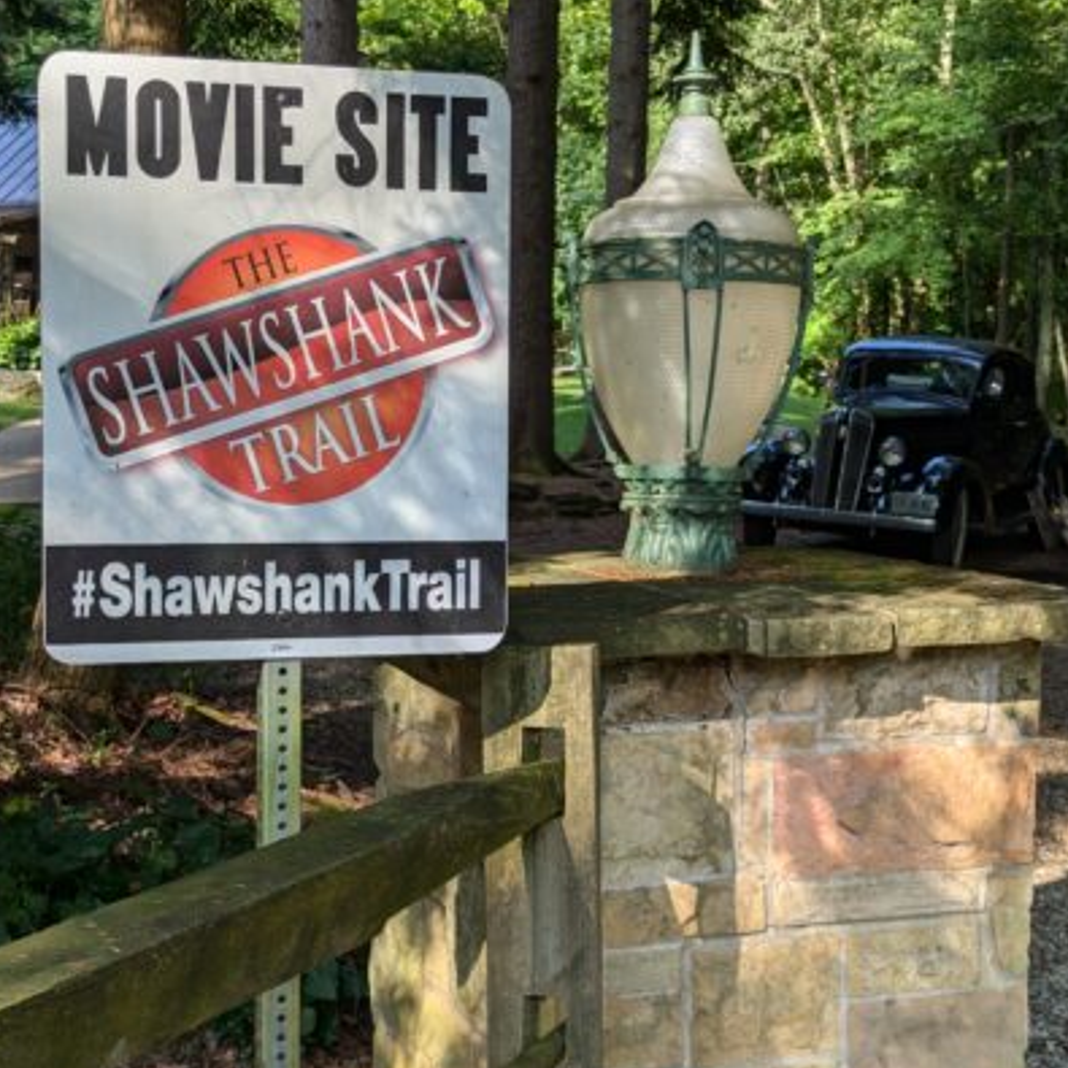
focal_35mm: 60
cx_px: 506
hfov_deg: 28.6
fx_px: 2094
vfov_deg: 28.6
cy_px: 543
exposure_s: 1/503
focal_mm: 6.81
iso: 48
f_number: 1.85
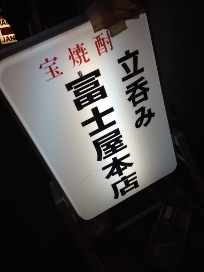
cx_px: 102
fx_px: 228
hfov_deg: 48.2
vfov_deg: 61.7
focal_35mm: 29
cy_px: 136
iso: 40
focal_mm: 4.15
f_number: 2.2
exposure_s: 1/120
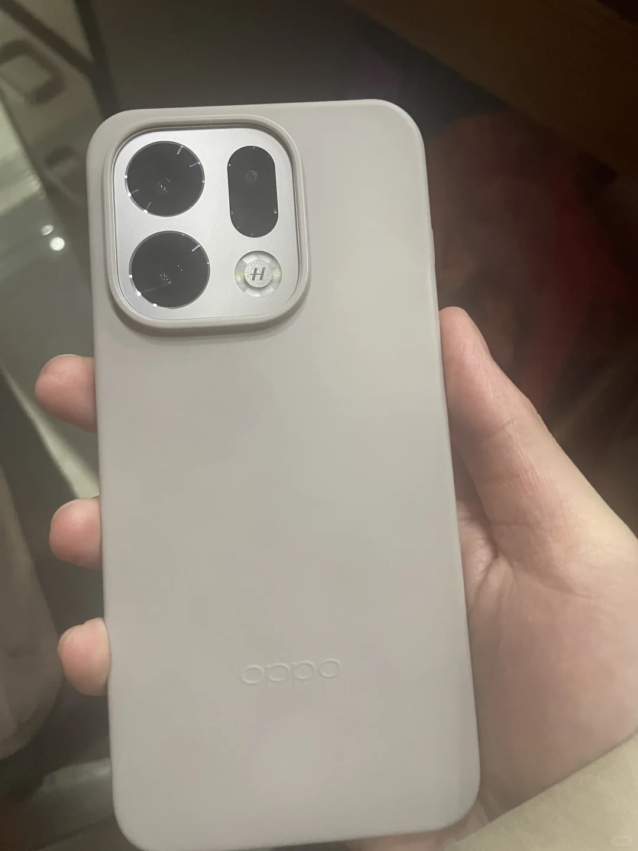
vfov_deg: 67.3
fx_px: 639
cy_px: 426
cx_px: 319
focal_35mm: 26
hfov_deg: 53.1
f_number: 1.6
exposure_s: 1/33
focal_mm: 4.2
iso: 500
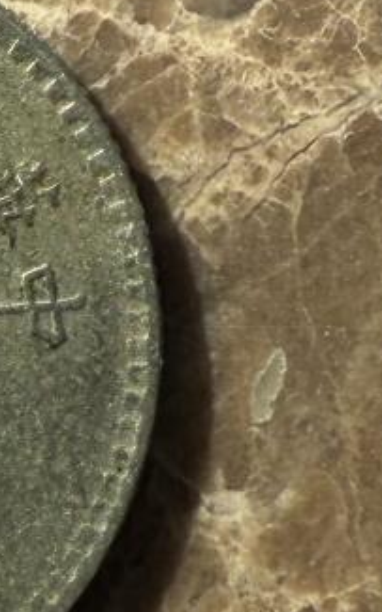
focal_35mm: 141
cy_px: -194
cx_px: -156
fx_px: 2350
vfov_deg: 14.2
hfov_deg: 9.1
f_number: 2.2
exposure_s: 1/992
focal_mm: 2.22
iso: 40
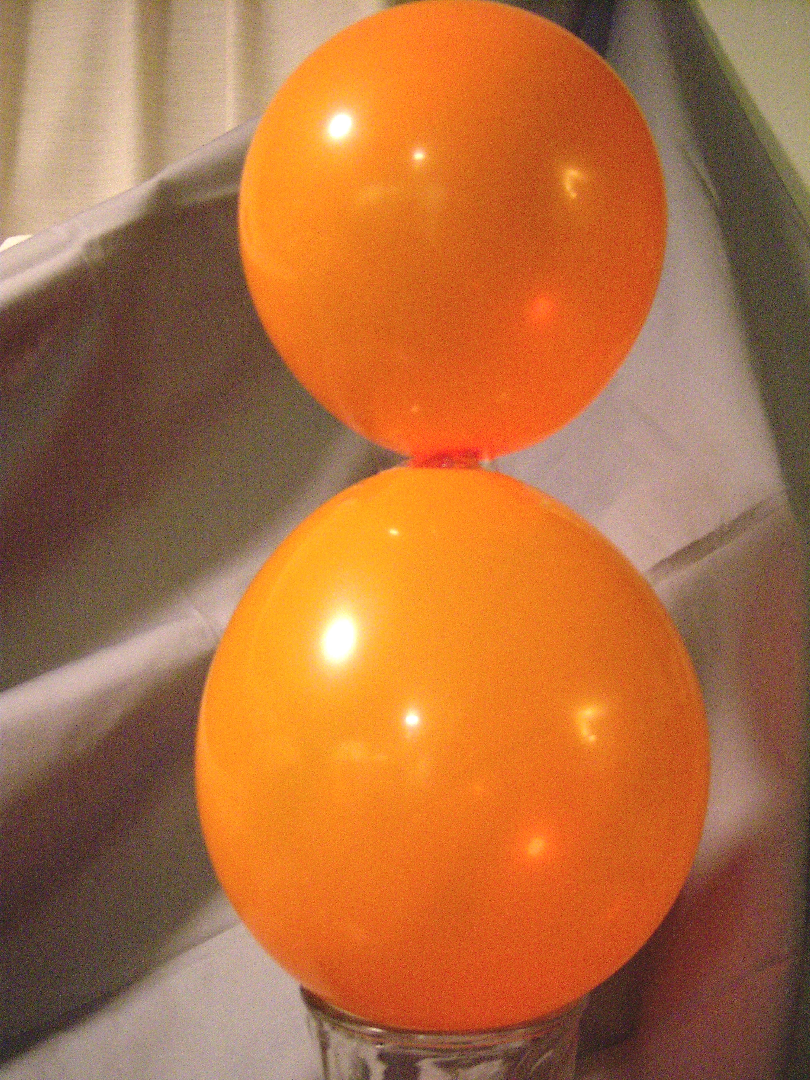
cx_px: 405
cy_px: 540
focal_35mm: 36
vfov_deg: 51.4
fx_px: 1123
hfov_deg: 39.7
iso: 160
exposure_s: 1/8
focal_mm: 7.5
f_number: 2.8
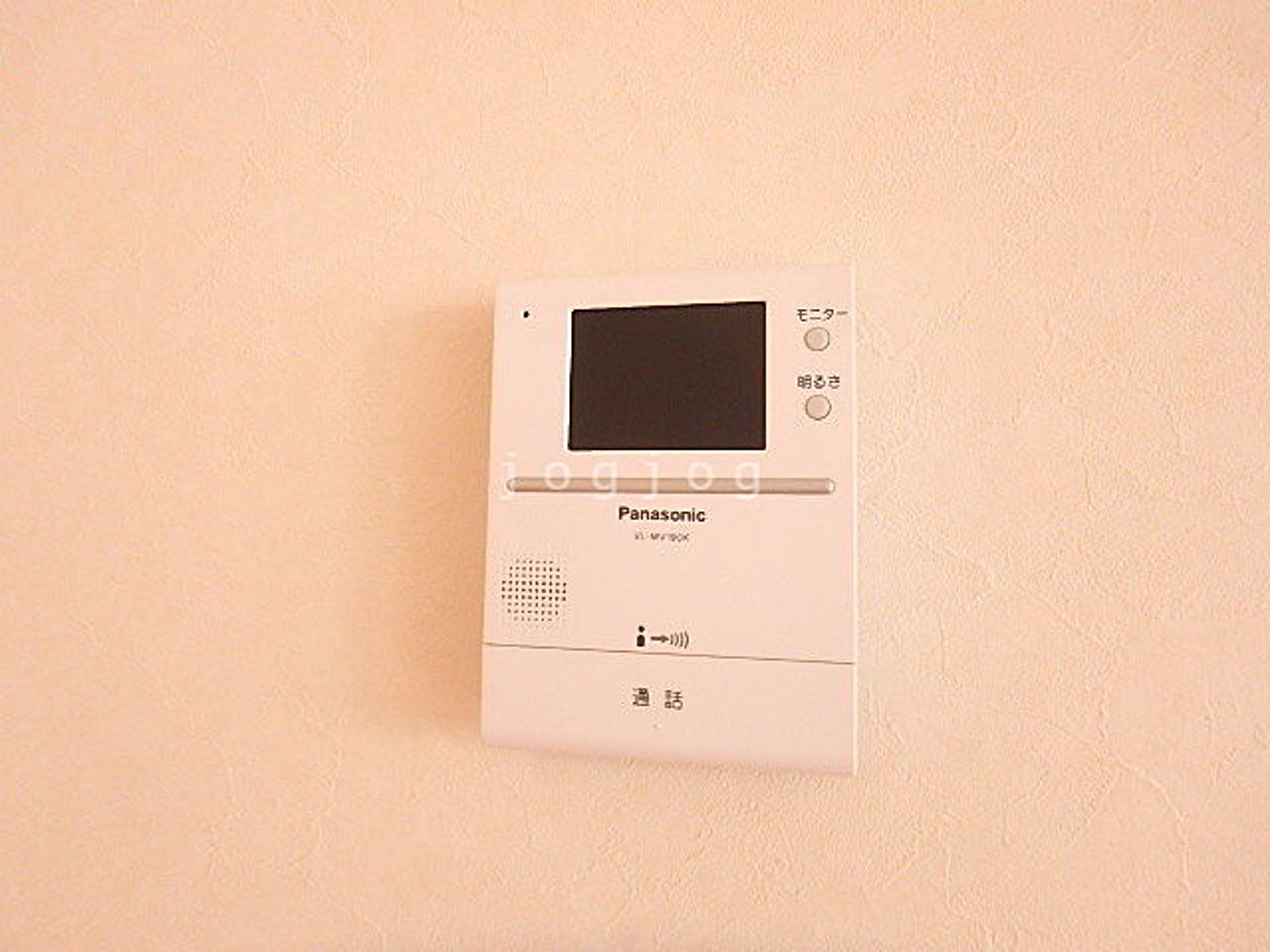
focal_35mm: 21
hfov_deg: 79.0
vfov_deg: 63.4
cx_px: 635
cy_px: 476
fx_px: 770
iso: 500
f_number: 3.5
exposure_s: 1/30
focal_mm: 3.7
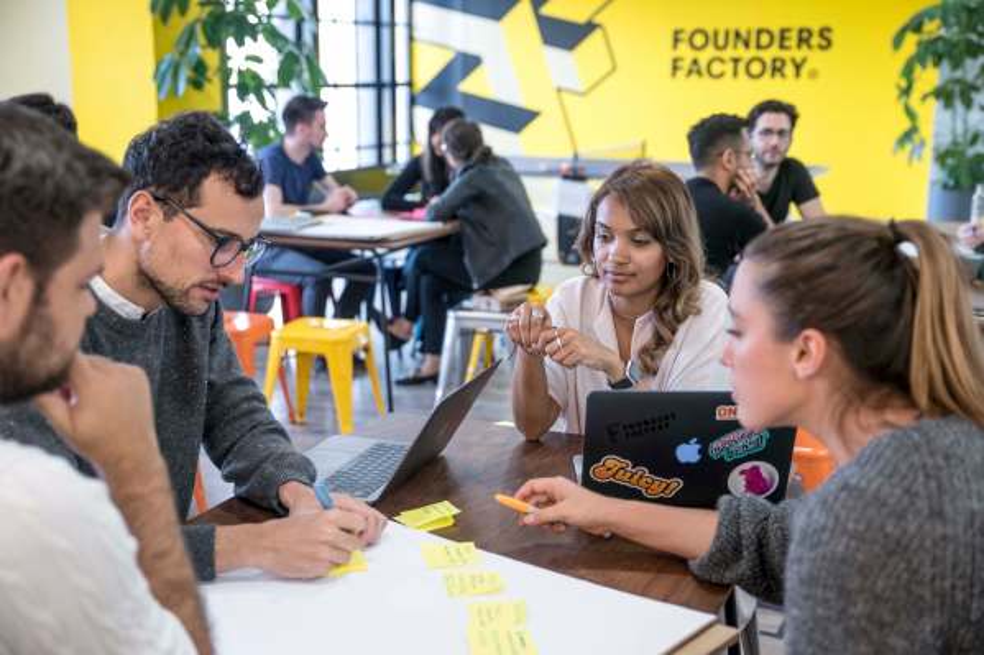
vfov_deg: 29.2
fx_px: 1257
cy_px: 328
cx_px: 492
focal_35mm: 46
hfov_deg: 42.8
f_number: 2.8
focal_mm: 46
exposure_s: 1/200
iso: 640
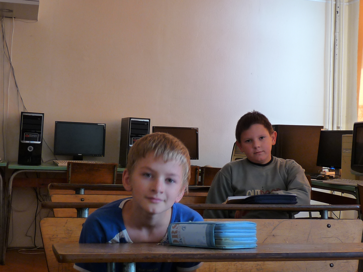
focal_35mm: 51
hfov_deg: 37.5
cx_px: 182
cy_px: 136
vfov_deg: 28.6
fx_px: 535
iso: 160
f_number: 2.8
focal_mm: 5.1
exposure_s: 1/40
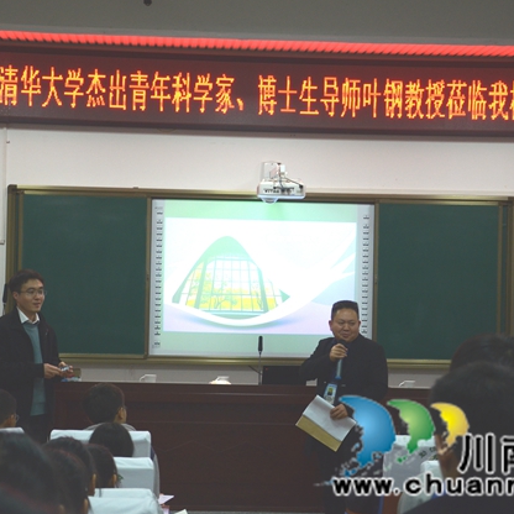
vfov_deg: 18.5
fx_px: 1579
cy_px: 256
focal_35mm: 94
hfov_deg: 18.5
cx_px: 261
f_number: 4.8
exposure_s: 1/40
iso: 640
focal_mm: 48
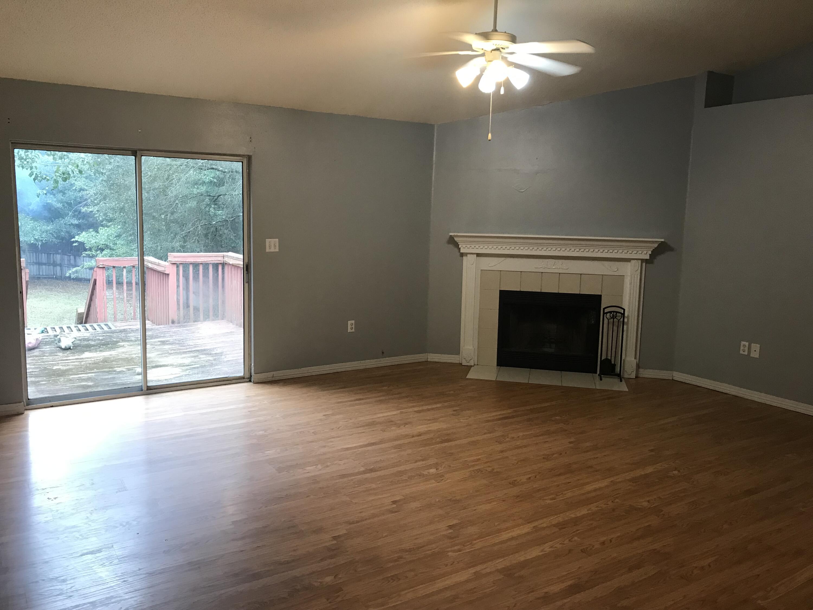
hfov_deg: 63.4
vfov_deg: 49.7
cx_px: 406
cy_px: 305
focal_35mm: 28
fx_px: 658
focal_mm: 3.99
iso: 40
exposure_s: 1/24
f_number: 1.8
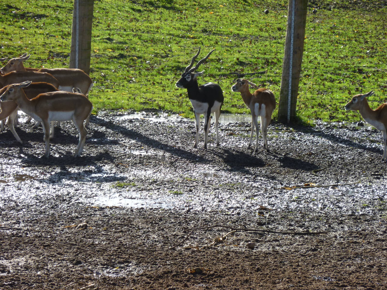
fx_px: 2236
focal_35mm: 200
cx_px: 194
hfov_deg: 9.9
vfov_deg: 7.4
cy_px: 145
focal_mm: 36
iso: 80
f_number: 5.9
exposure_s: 1/125
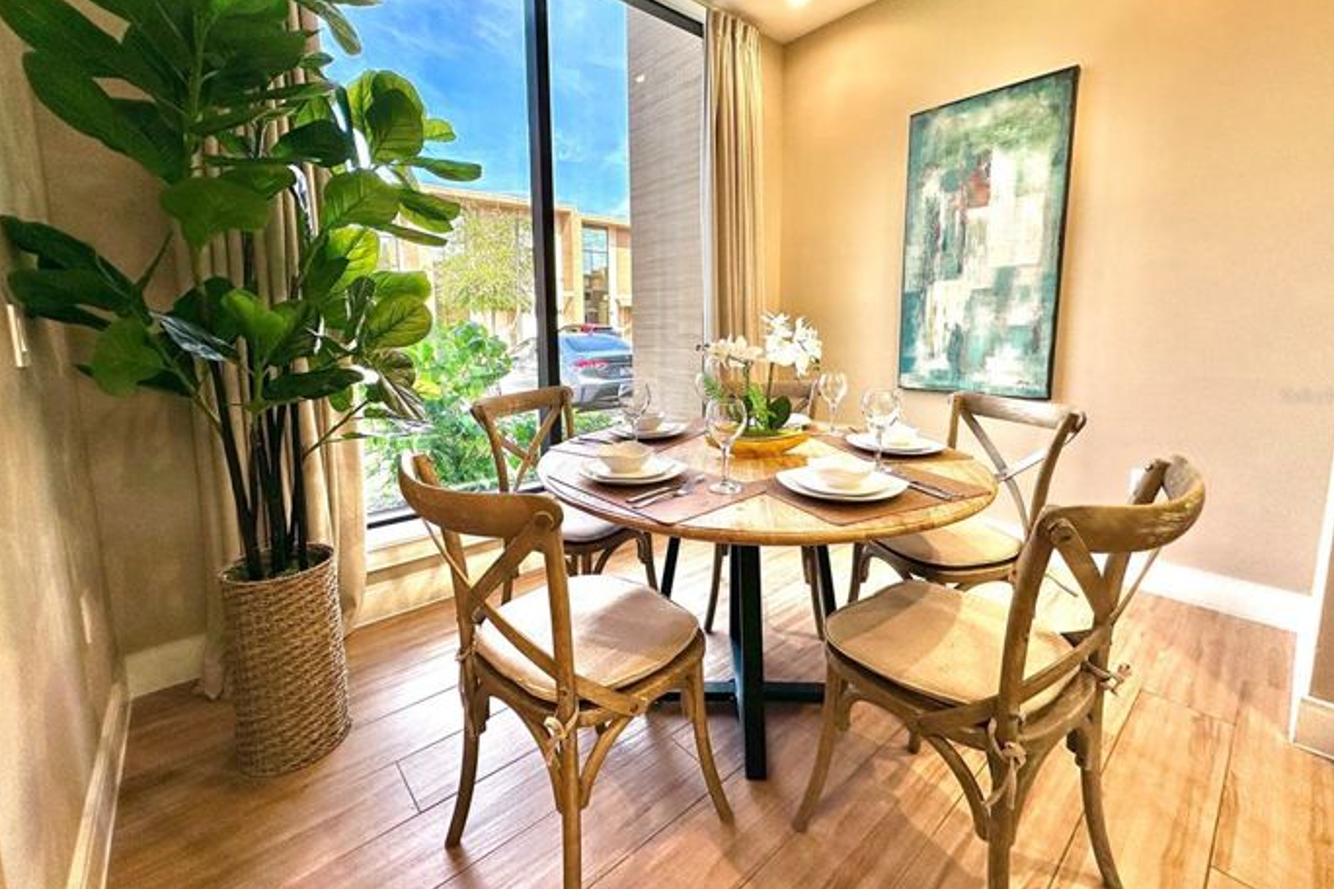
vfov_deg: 77.1
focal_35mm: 15
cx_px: 674
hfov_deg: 100.4
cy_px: 396
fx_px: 556
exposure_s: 1/120
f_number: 2.2
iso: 64
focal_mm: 2.22
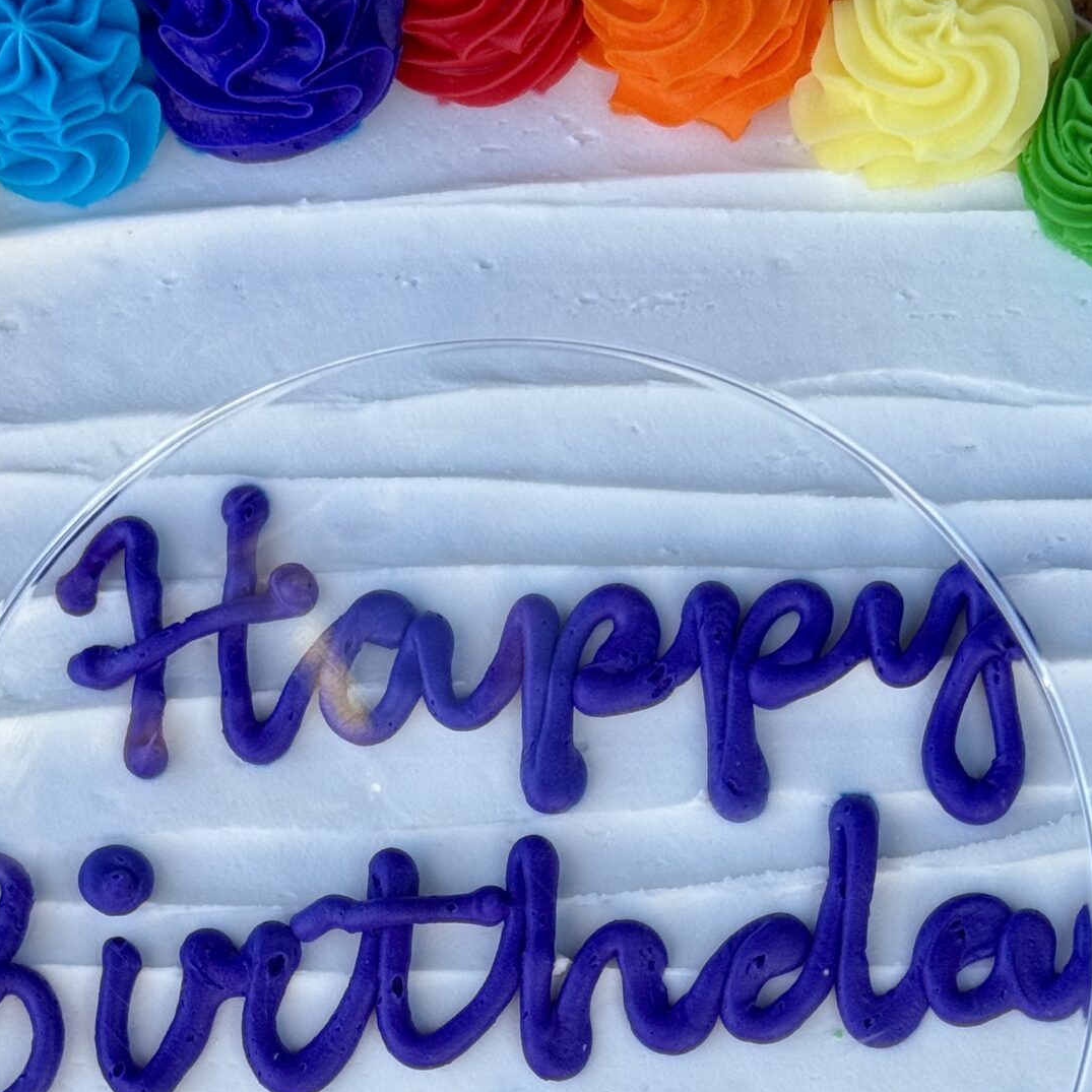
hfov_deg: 17.2
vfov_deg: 17.0
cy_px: 972
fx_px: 3605
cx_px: 582
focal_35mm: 101
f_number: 1.78
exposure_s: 1/392
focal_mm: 6.76
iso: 64
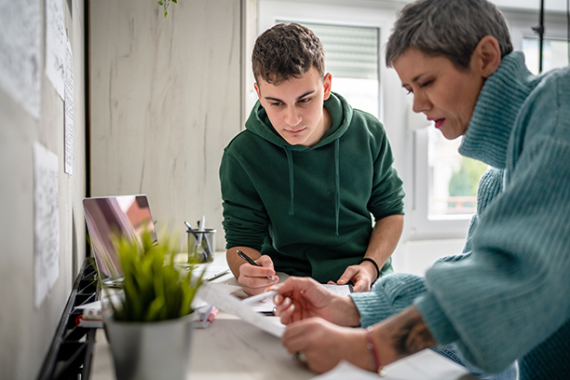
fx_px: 554
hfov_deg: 54.4
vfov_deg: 37.9
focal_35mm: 35
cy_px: 190
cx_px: 285
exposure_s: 1/200
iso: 320
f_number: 1.8
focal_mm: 35
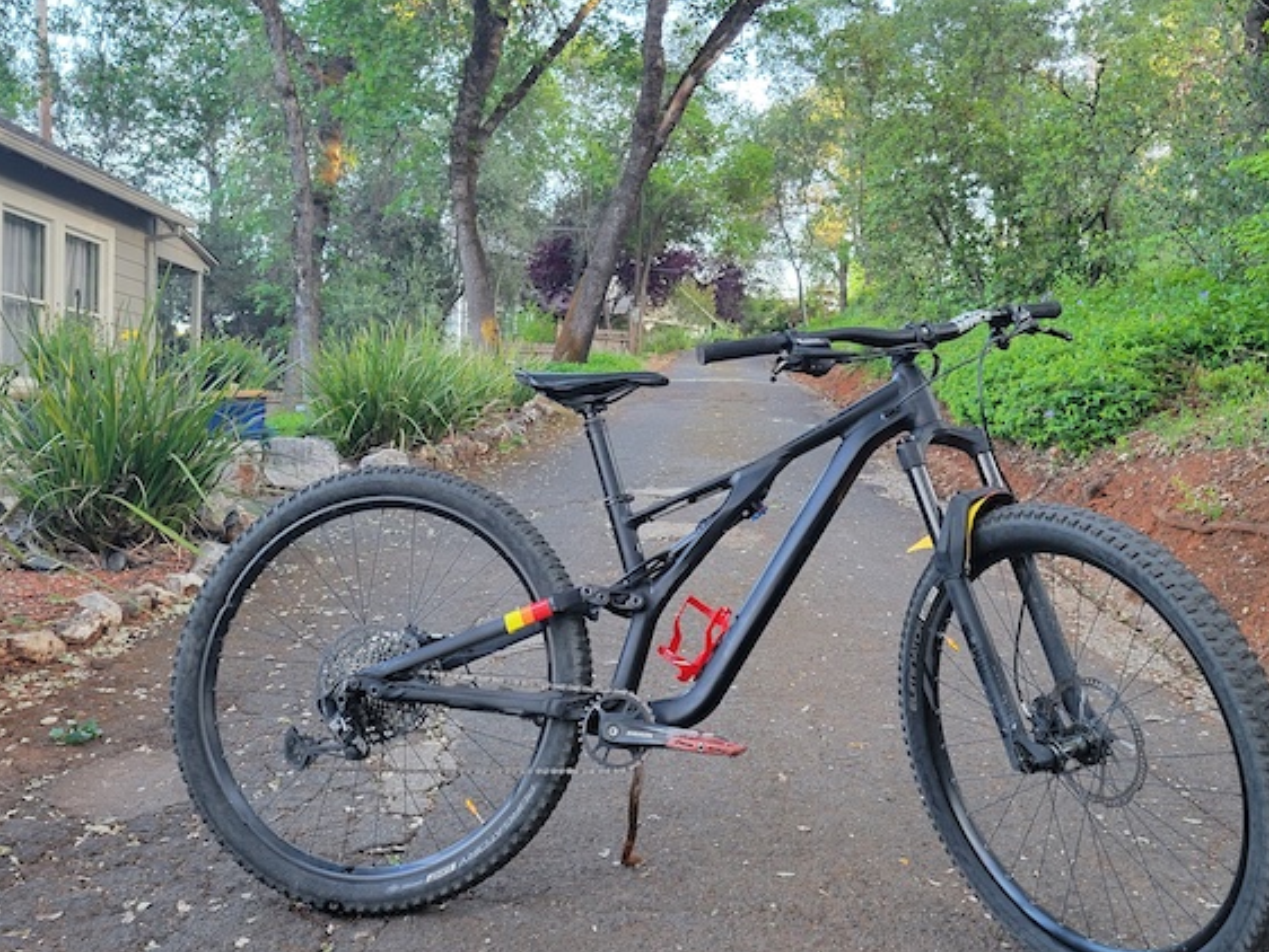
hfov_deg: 49.9
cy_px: 481
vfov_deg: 38.7
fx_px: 1357
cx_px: 752
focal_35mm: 37
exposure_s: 1/120
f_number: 1.8
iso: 200
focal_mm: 5.4
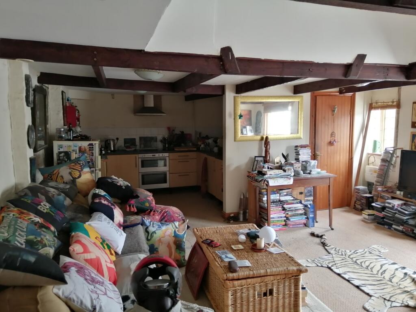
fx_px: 312
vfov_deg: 53.1
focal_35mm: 26
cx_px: 208
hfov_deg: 67.3
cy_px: 156
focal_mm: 3.6
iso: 125
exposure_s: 1/33.3
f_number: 1.8
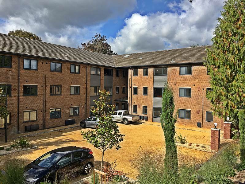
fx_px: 205
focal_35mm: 29
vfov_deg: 48.2
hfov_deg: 61.7
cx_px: 122
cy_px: 92
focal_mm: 4.15
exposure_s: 1/1538
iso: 25
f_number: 2.2
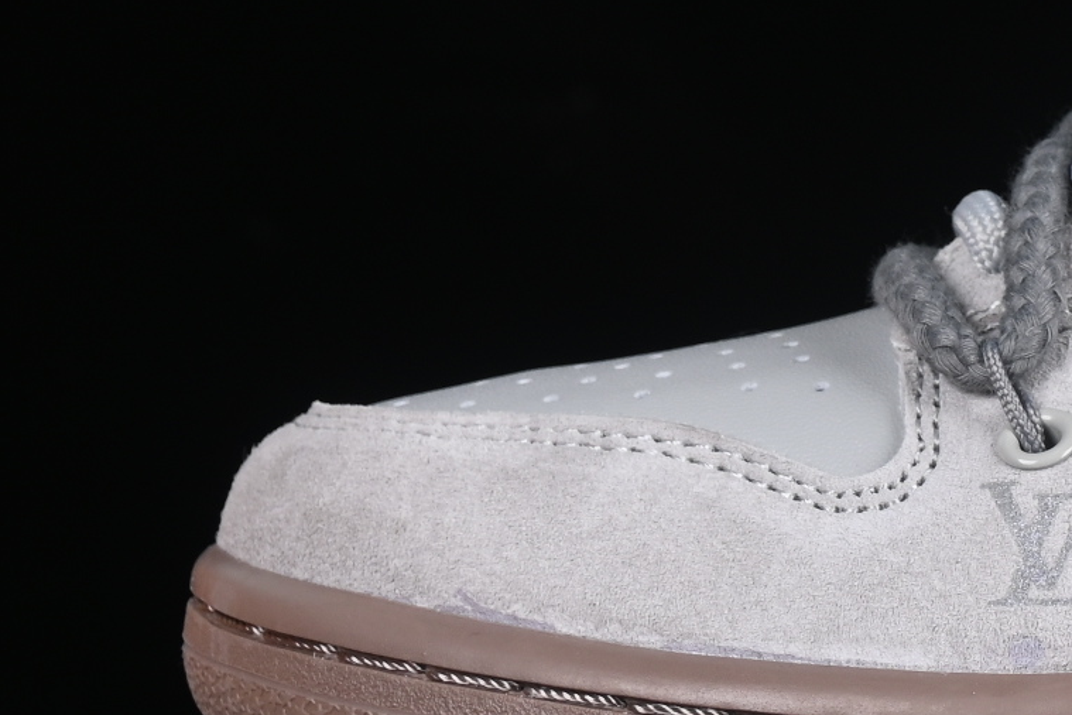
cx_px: 1626
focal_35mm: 275
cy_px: 119
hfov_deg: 7.4
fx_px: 8188
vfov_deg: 5.0
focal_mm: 50
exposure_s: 1/80
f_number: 8
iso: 160
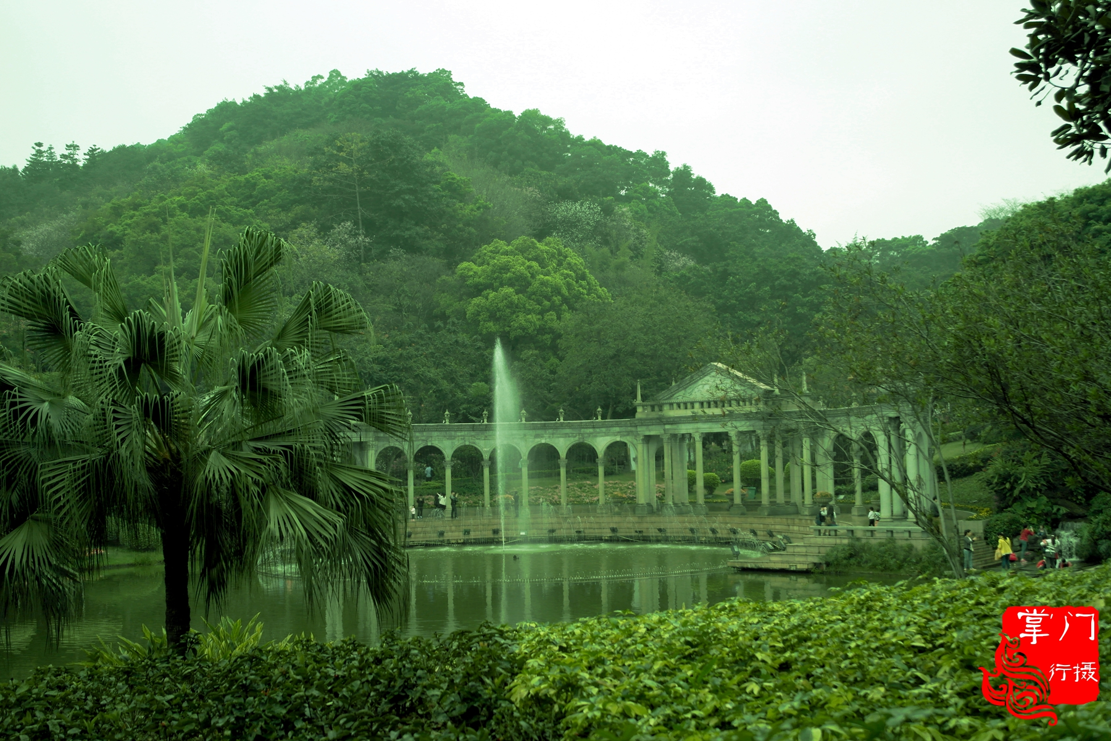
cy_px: 370
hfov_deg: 45.4
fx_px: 1327
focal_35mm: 43
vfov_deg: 31.2
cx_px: 556
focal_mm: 28
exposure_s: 1/200
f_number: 4
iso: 200
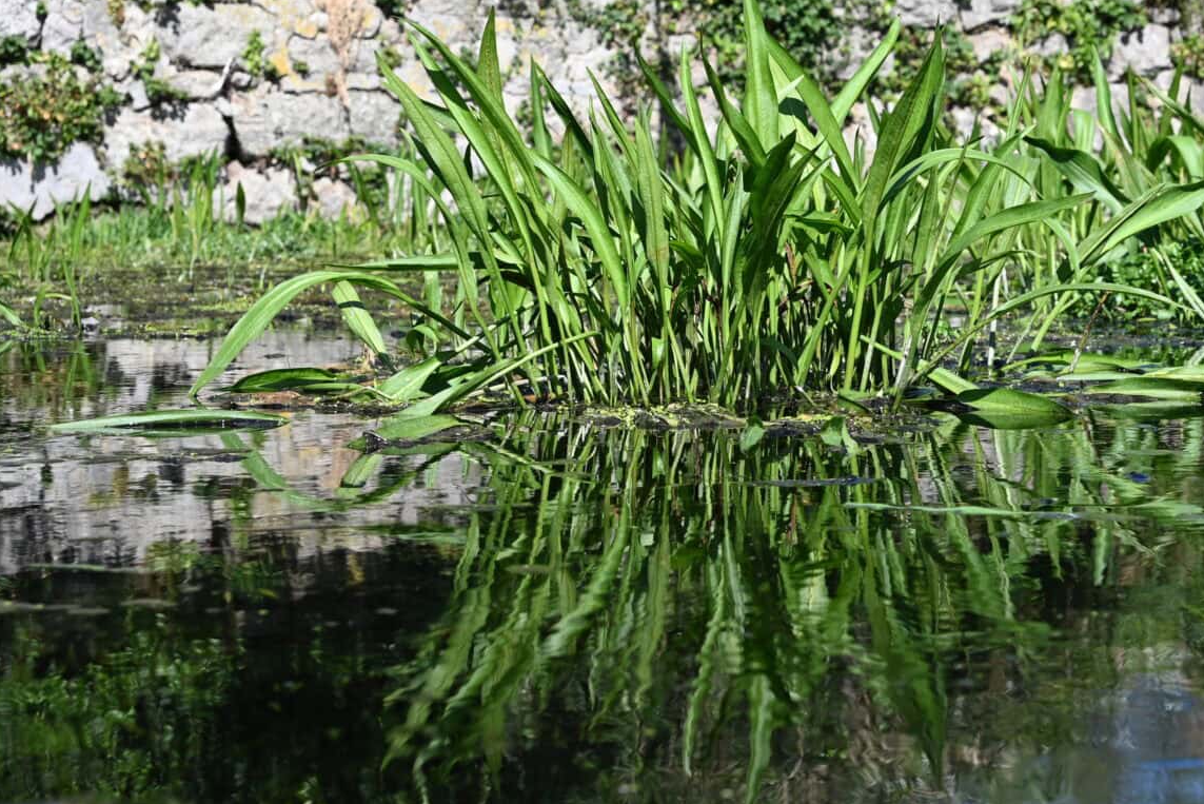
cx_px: 989
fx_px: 2877
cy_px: 246
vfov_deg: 15.9
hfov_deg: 23.2
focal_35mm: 86
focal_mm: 48
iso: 200
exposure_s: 1/400
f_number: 8
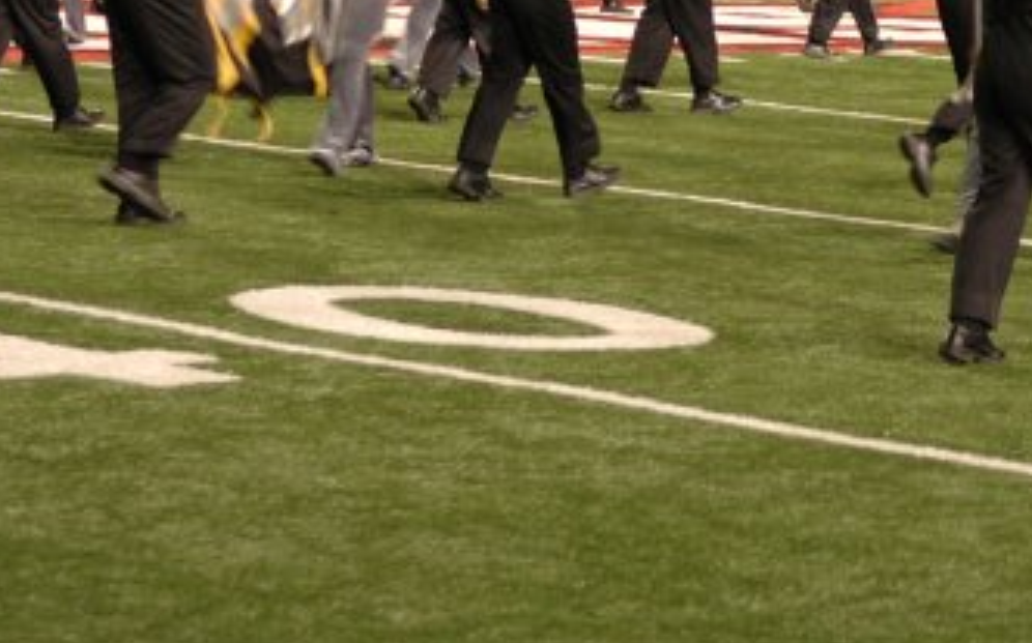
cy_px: 47
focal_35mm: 162
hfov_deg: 12.8
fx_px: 4553
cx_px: 1004
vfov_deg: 8.1
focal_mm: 44
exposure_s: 1/60
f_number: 2.8
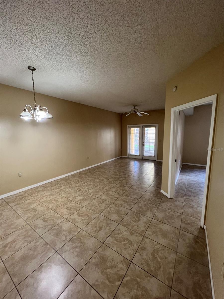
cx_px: 112
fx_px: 112
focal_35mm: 13
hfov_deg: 89.9
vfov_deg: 106.2
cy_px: 150
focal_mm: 1.57
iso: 320
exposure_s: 1/60
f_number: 1.8
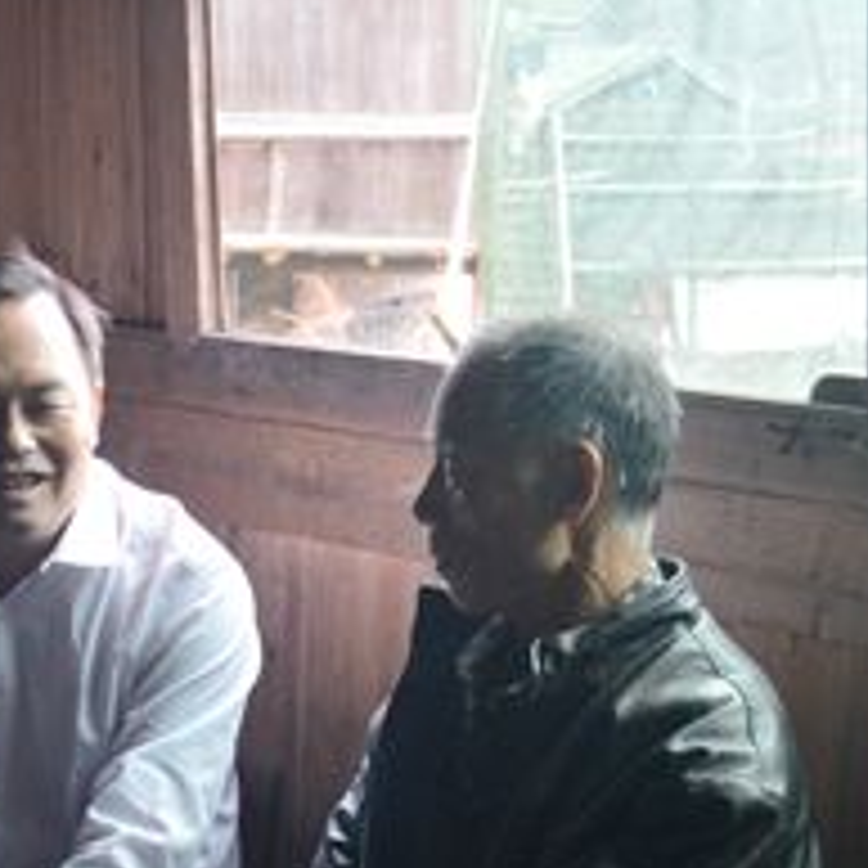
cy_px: 632
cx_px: 196
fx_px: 3007
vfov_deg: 16.4
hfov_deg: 16.3
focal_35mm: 106
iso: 1400
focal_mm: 32
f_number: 4.5
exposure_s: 1/60
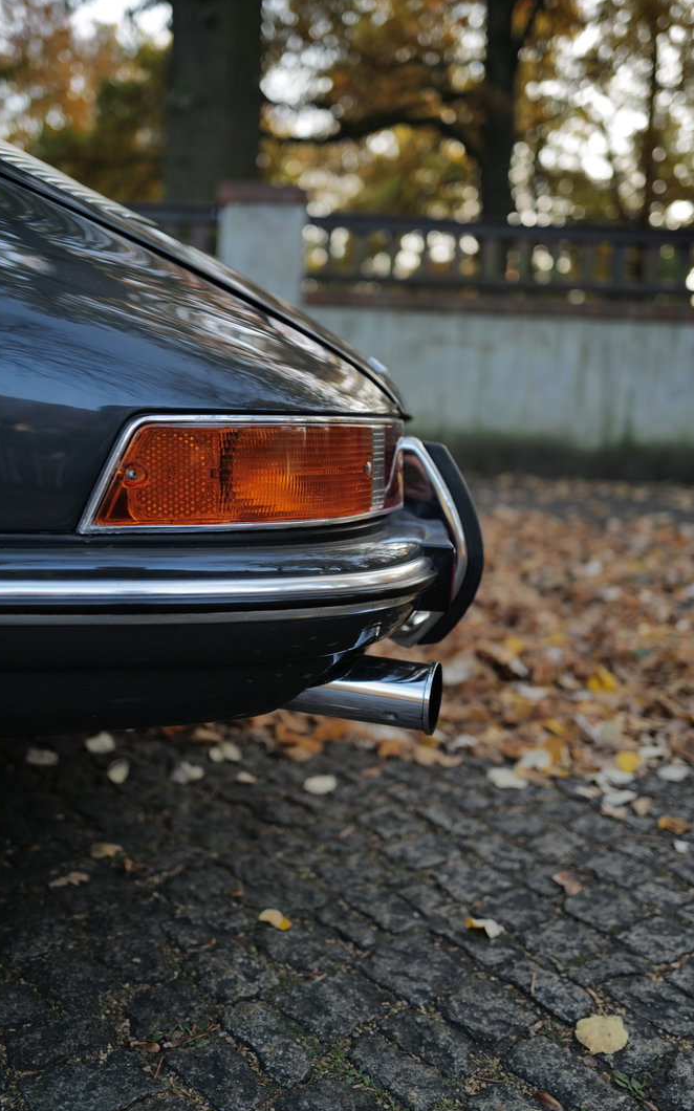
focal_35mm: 31
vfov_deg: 61.2
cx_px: 308
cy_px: 515
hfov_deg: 40.5
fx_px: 939
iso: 100
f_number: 1.7
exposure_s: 1/320
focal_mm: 28
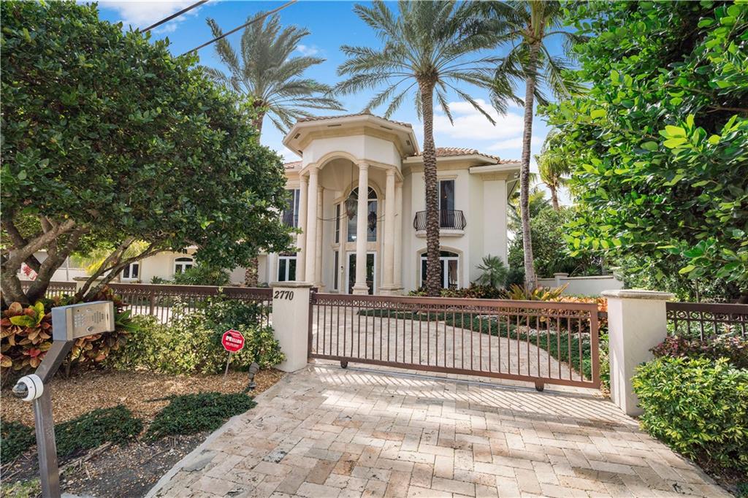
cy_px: 249
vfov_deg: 73.7
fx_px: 332
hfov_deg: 96.8
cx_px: 374
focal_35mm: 16
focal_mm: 16
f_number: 11
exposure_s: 1/250
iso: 100
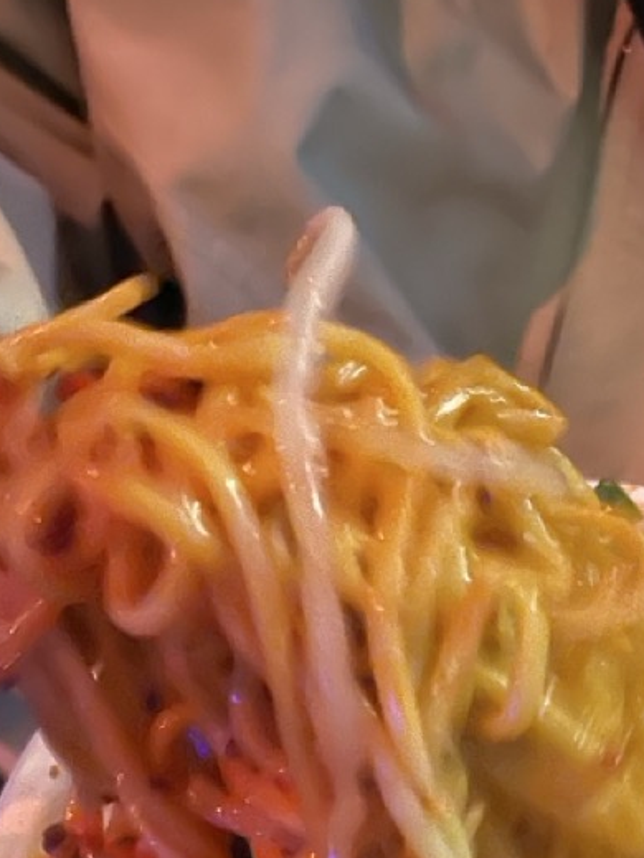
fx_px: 1588
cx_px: 530
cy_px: 1006
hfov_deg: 22.6
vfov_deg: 27.0
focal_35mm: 64
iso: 1000
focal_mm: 4.2
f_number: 1.6
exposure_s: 1/20
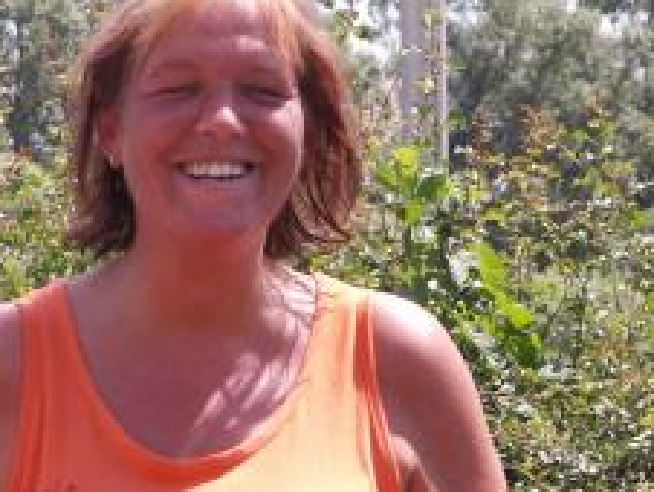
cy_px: 614
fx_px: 6960
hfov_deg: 5.4
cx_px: 32
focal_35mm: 368
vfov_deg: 4.0
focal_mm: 21.23
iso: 50
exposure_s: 1/320
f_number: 4.5
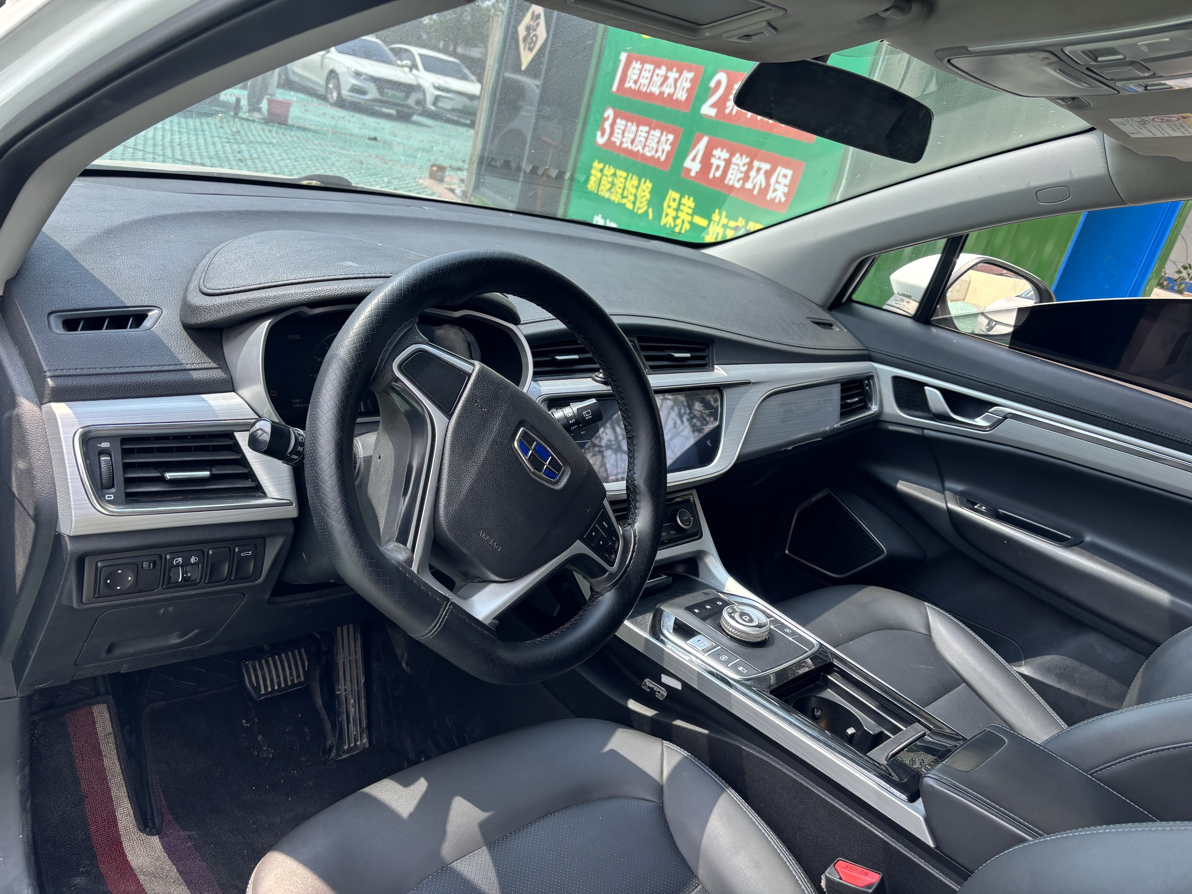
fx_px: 895
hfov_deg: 67.3
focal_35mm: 26
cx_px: 596
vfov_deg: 53.1
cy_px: 447
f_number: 1.6
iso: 50
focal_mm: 5.96
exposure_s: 1/505
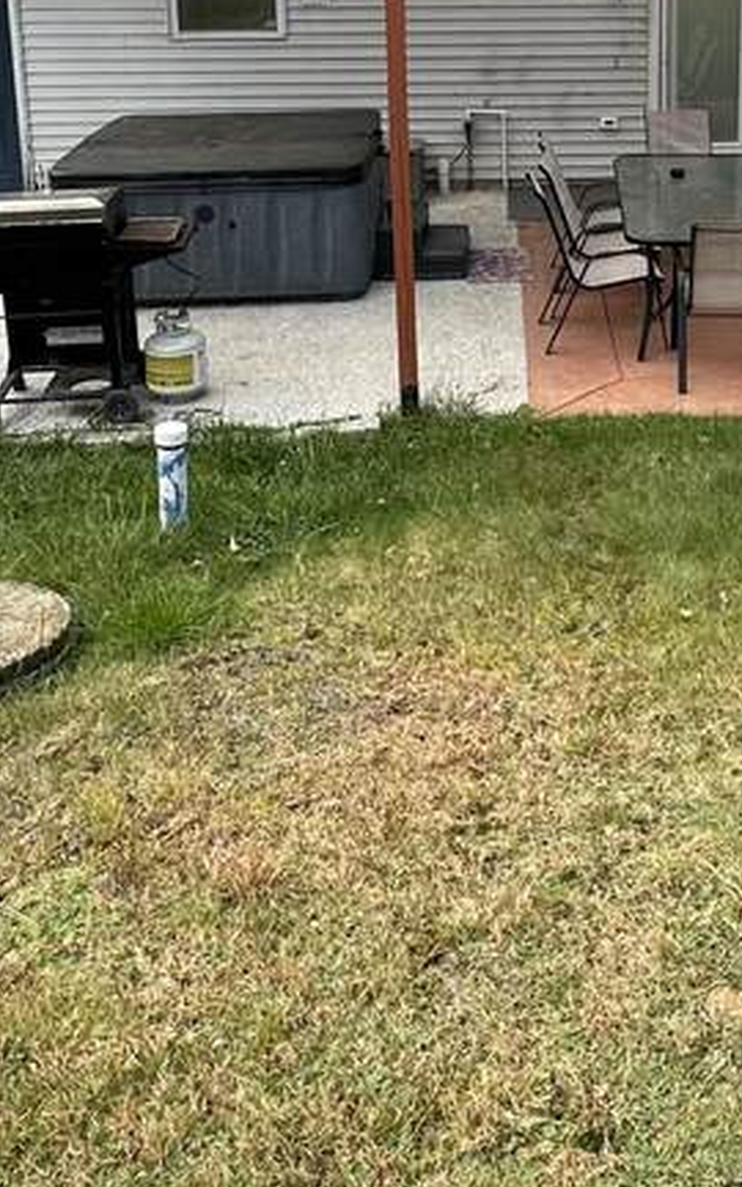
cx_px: 563
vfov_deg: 42.5
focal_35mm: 44
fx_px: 1424
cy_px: 184
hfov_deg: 28.7
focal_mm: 2.22
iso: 40
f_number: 2.2
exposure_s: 1/344
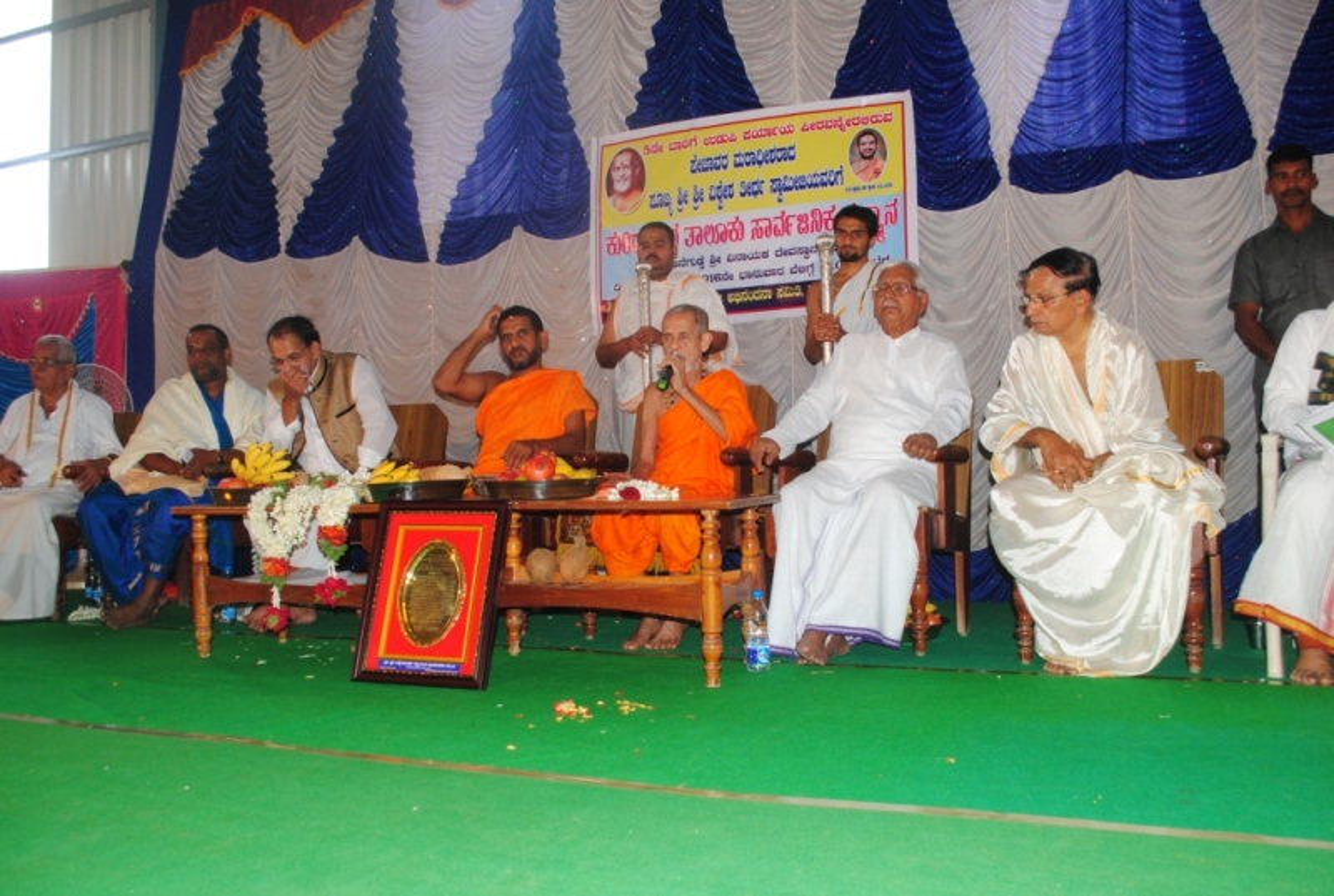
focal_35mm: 30
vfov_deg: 43.8
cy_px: 448
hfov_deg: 61.8
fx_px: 1114
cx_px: 667
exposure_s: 1/80
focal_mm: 20
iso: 400
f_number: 6.3
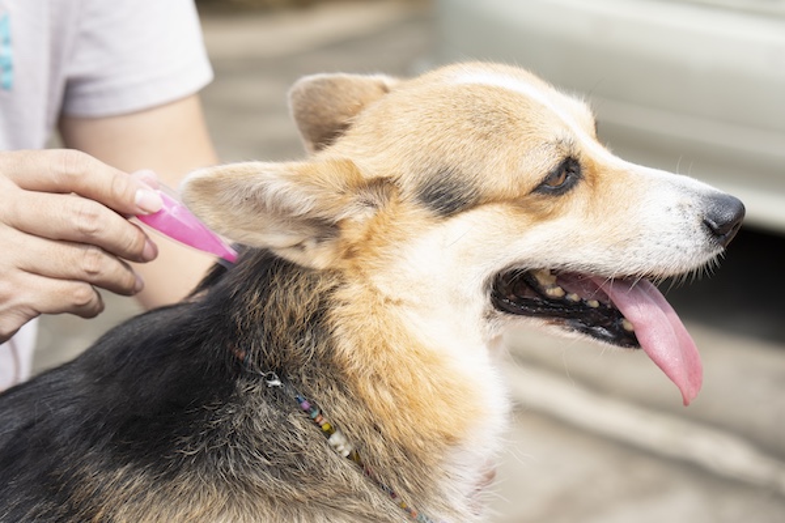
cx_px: 392
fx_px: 1853
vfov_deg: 16.1
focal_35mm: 85
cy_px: 262
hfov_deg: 23.9
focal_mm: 85
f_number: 6.3
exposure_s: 1/1250
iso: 1000
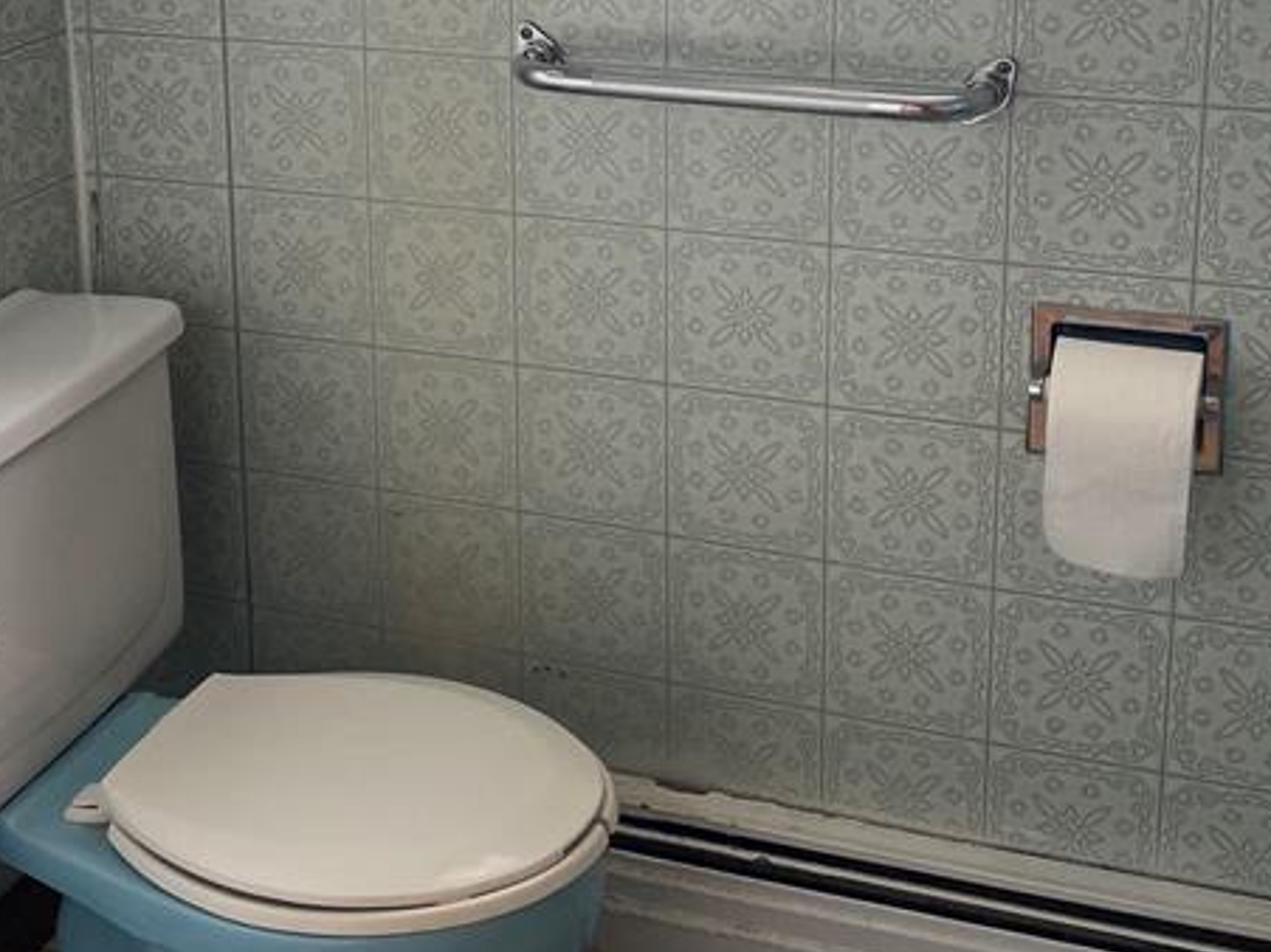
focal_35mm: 59
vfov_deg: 24.2
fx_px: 2166
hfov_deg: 32.6
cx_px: 479
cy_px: 130
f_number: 1.8
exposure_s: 1/109
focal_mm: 4.25
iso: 125
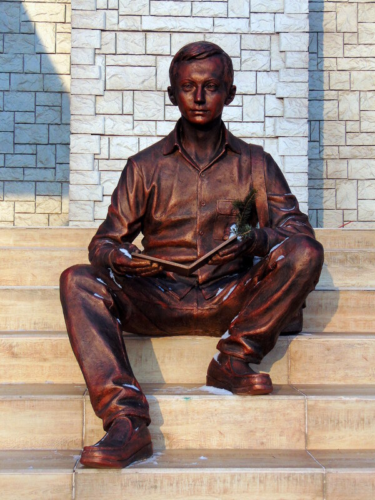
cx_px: 188
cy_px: 250
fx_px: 1026
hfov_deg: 20.7
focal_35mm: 71
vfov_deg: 27.4
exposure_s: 1/640
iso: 80
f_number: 3.7
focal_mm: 12.8
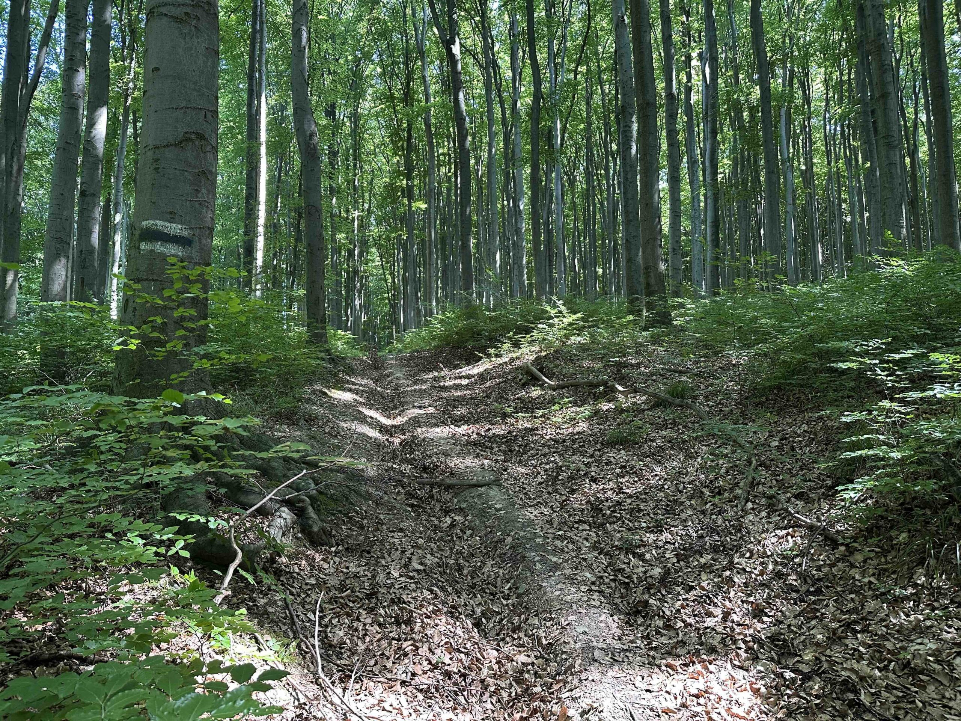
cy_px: 360
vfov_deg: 56.8
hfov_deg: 71.6
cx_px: 480
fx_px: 666
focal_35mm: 24
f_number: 1.78
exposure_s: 1/85
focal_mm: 6.86
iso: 250
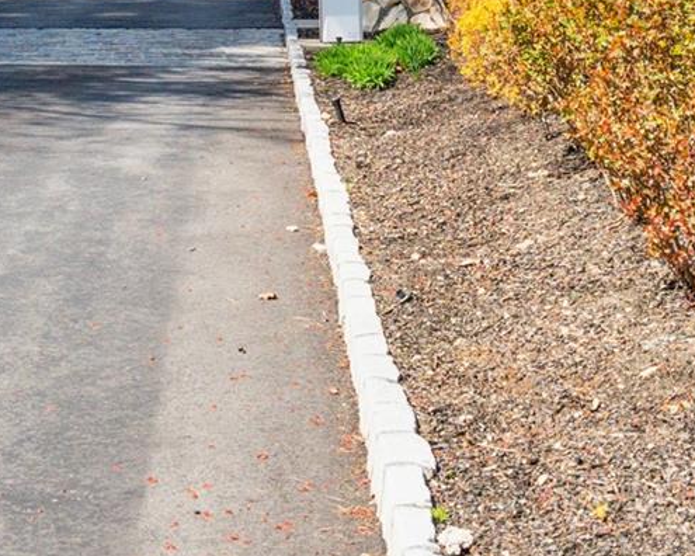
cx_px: 463
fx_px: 2078
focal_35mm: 101
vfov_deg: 14.8
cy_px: -91
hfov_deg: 18.9
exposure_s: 1/3200
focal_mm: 26
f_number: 5.6
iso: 1600
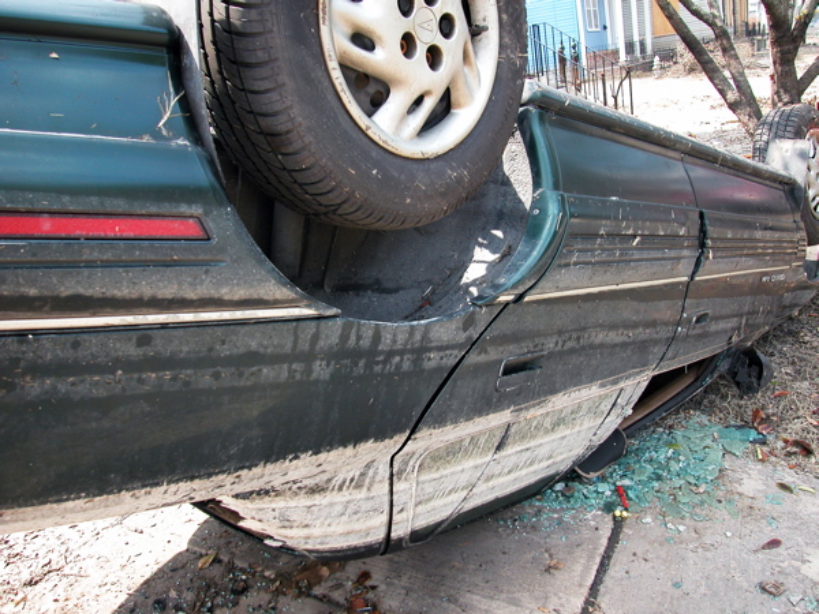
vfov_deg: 49.7
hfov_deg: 63.4
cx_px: 410
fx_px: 662
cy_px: 307
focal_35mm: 28
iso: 100
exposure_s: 1/120
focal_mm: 7.1
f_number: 3.5
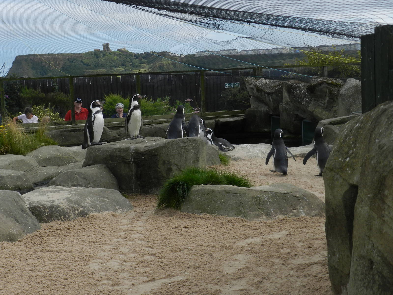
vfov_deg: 24.4
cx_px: 196
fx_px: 681
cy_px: 148
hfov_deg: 32.2
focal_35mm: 60
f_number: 4.6
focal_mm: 10.7
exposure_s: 1/800
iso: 160
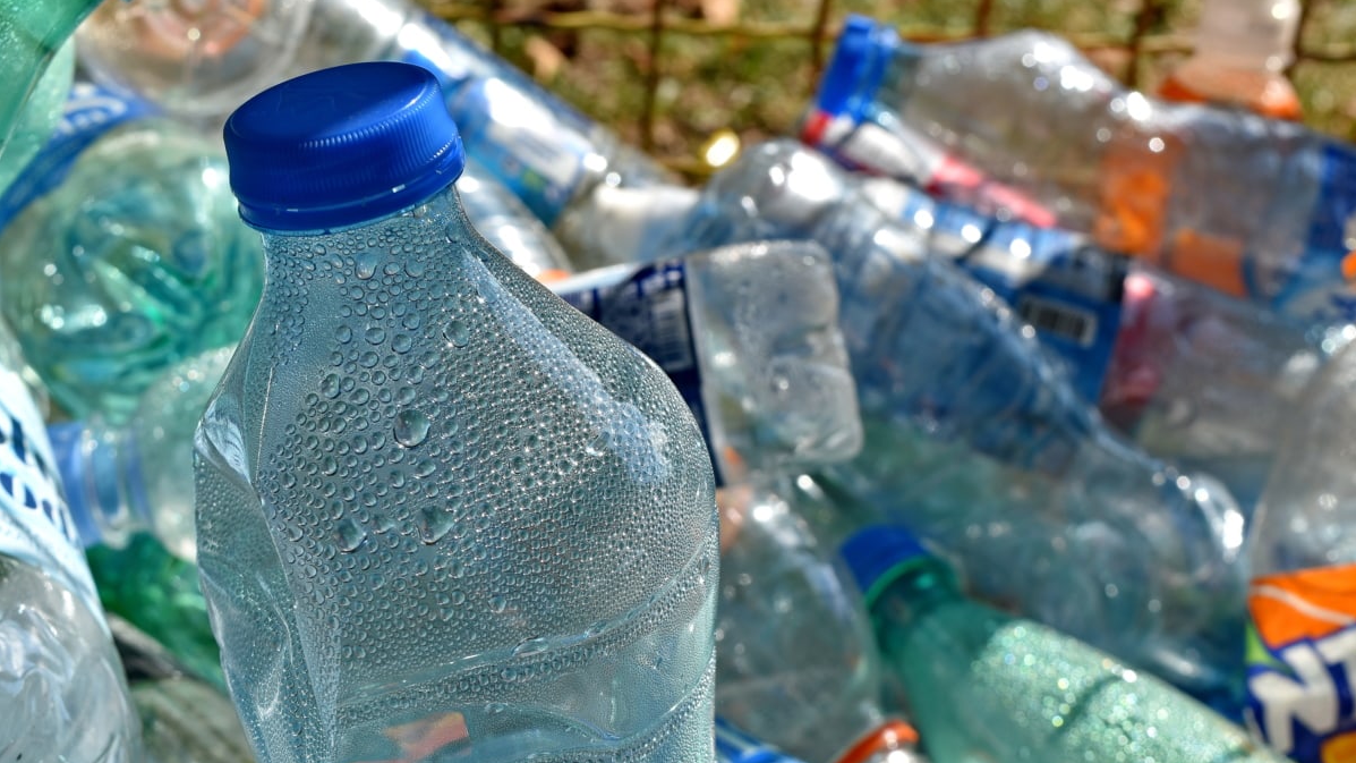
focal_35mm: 63
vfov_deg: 19.1
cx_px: 679
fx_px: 2265
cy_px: 338
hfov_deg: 33.3
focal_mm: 40
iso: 100
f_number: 10
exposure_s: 1/200
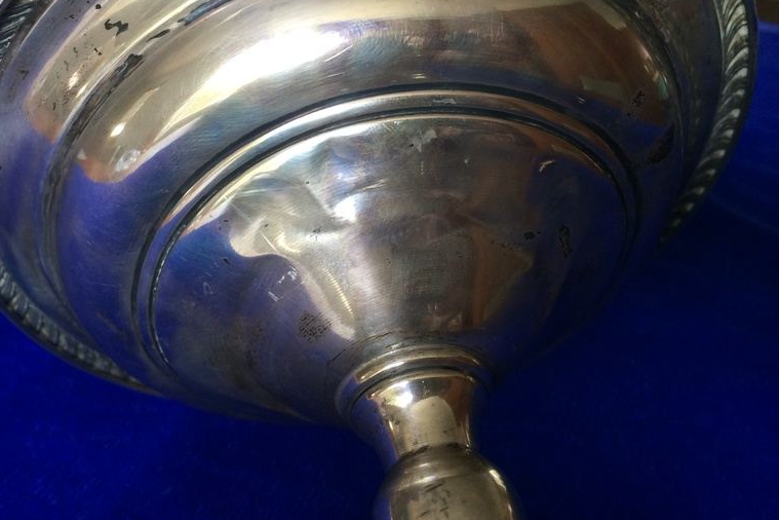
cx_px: 319
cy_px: 188
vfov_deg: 35.7
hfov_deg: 51.6
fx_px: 801
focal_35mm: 37
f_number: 2.2
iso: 80
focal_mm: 4.12
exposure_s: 1/30
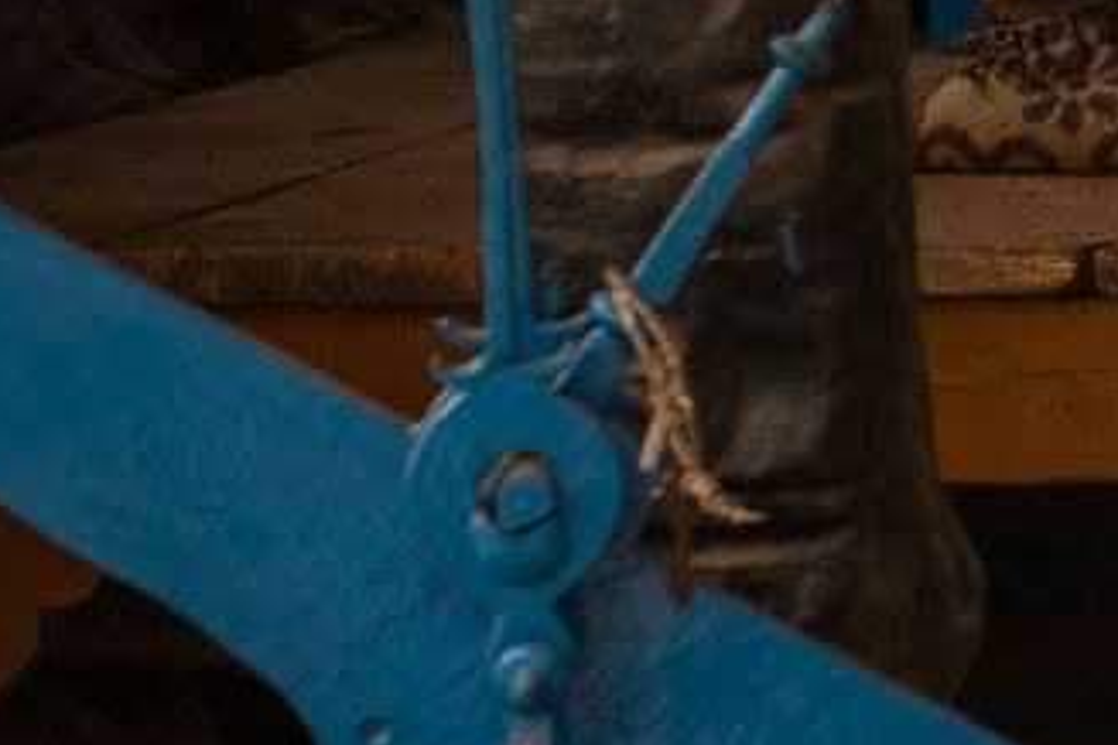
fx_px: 7981
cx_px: 3757
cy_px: -530
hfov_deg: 6.9
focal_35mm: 257
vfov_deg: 5.3
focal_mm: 35
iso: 100
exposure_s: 1/125
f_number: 4.5
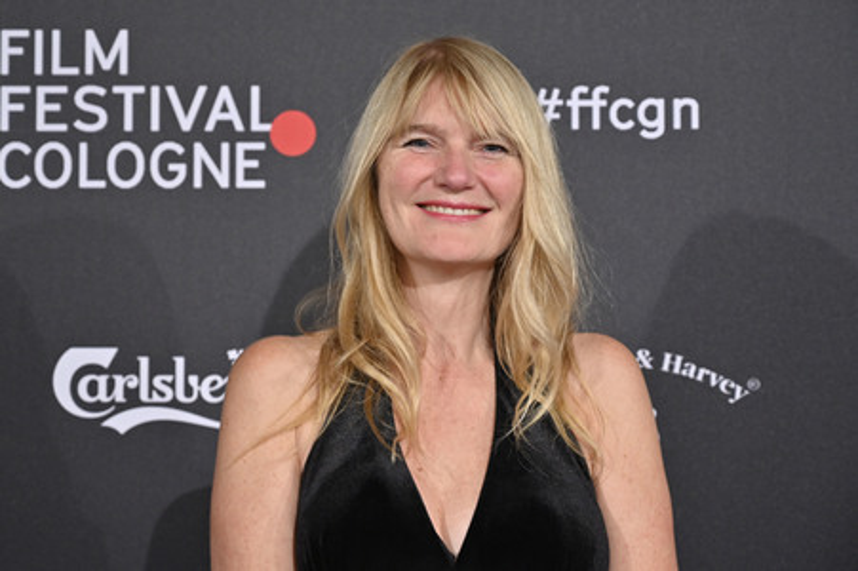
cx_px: 429
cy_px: 286
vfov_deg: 19.4
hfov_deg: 28.9
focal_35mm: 70
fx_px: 1667
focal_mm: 70
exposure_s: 1/200
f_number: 4
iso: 1000
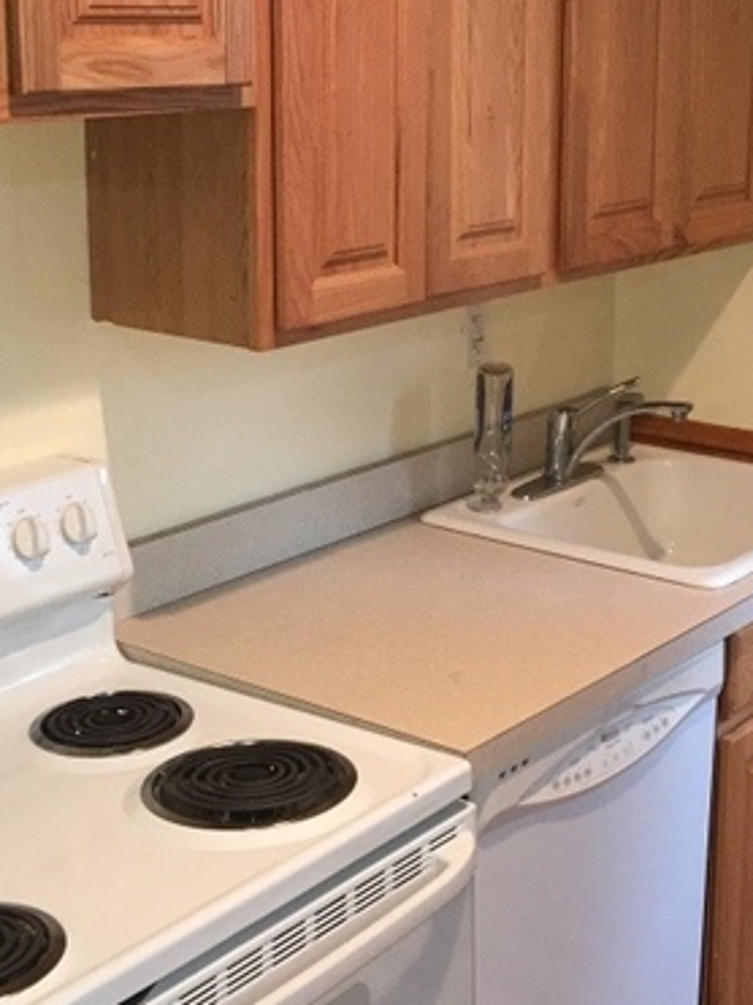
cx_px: 409
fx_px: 1741
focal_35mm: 60
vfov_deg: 32.1
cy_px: 417
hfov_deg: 24.4
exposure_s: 1/30
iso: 100
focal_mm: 4.15
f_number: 2.2
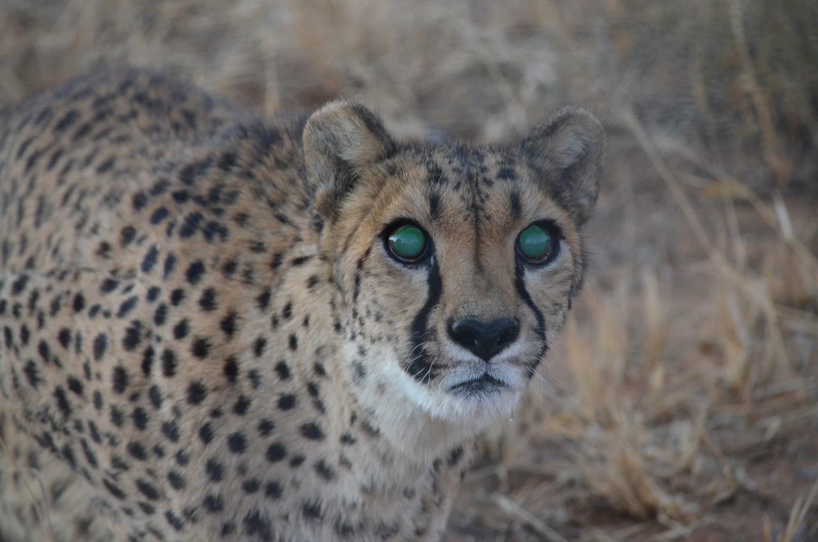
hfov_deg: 7.4
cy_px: 271
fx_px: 6293
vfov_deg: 4.9
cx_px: 409
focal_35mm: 278
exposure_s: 1/100
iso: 3200
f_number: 5
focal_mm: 185
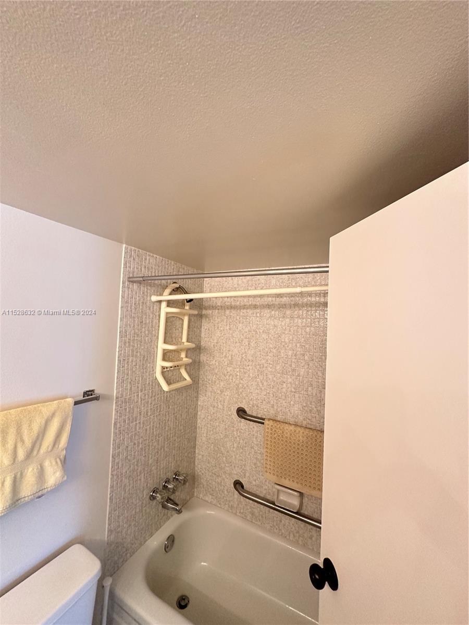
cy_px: 312
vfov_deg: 102.1
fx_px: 253
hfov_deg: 85.7
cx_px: 234
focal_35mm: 14
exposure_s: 1/60
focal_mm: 2.22
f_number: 2.2
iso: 320
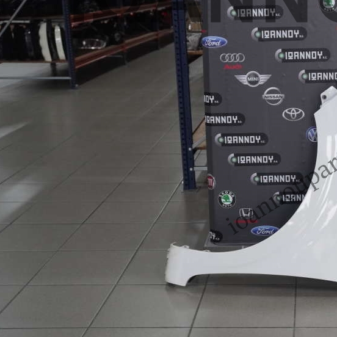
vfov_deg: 28.2
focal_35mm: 61
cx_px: 310
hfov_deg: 27.1
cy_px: 179
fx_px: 672
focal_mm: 24
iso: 1600
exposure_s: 1/160
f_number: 4.5
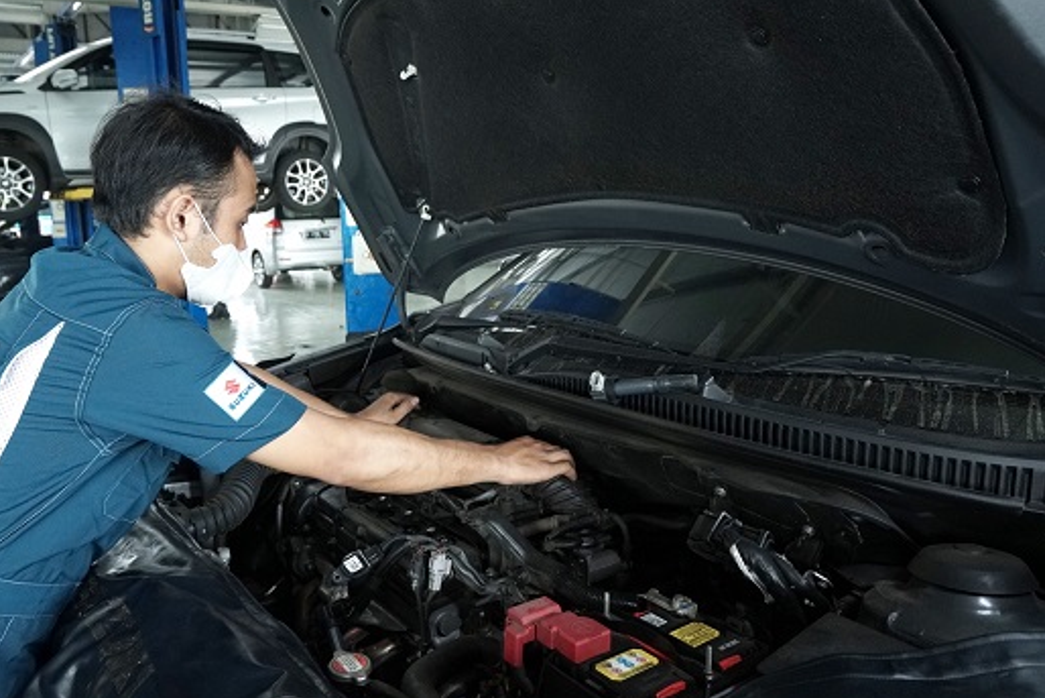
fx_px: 813
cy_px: 352
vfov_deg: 46.4
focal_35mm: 28
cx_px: 443
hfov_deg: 65.1
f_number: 4
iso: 1600
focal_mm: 16
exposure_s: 1/160
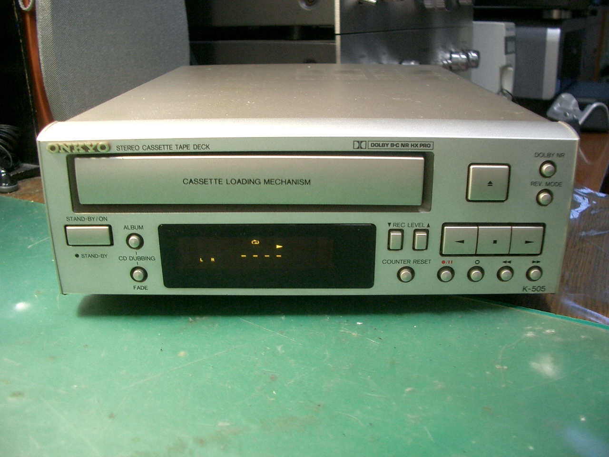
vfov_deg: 40.7
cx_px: 304
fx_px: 616
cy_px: 228
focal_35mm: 35
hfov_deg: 52.6
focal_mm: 5.8
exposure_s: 1/8
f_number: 2.6
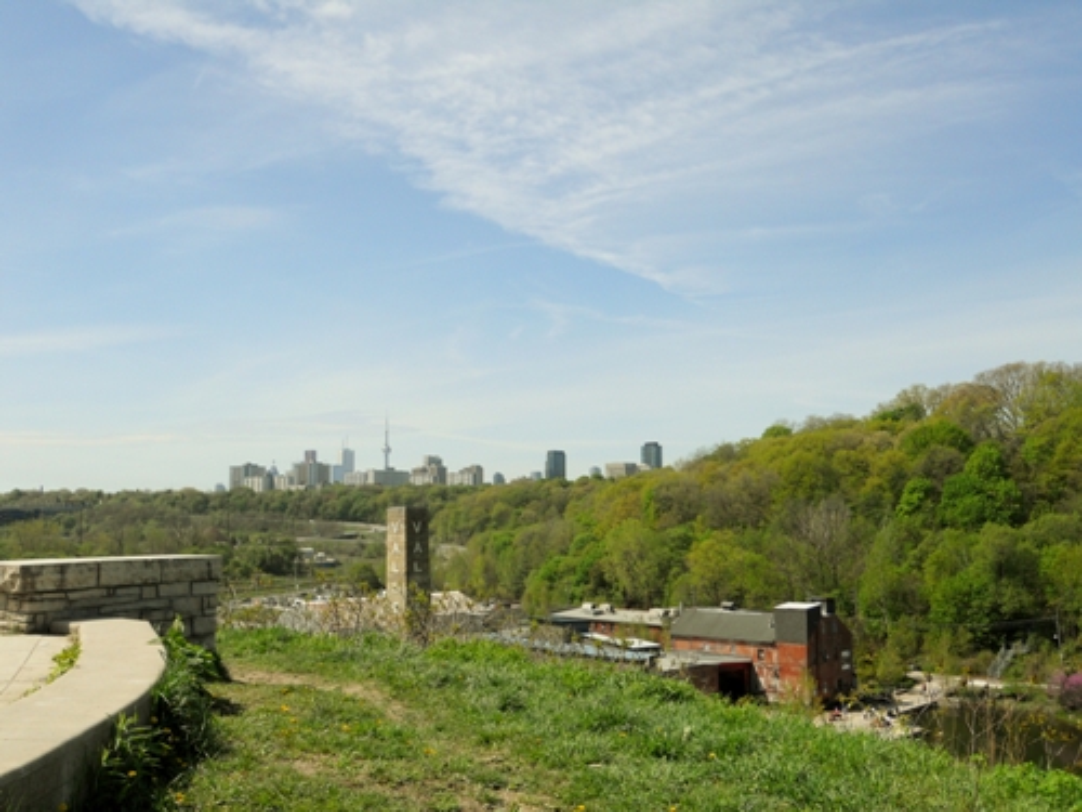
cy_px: 406
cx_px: 541
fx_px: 1000
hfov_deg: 56.8
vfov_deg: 44.2
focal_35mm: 32
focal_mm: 5.7
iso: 80
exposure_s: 1/500
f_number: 5.6
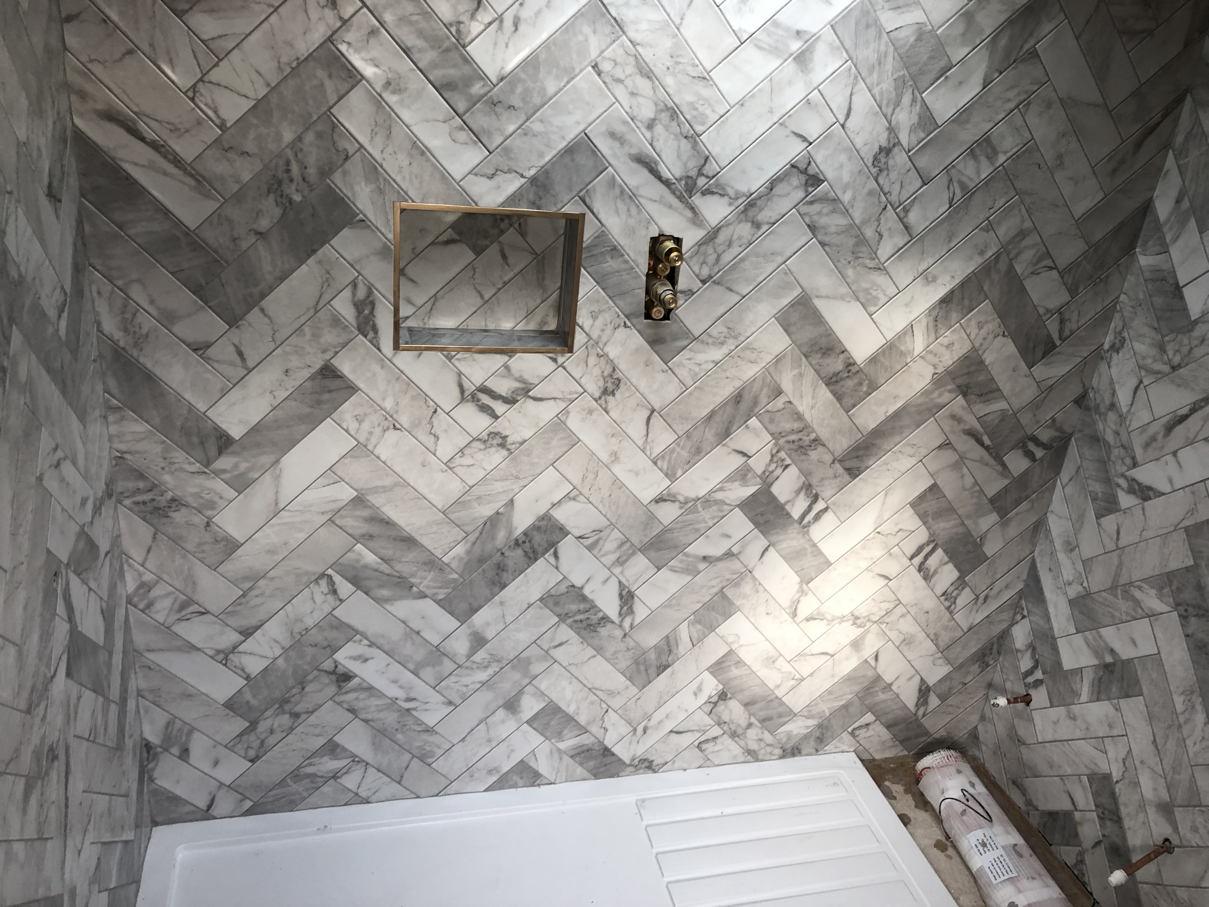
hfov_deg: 63.4
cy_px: 454
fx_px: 978
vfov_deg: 49.7
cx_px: 604
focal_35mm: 28
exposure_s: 1/40
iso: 25
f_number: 1.8
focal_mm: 4
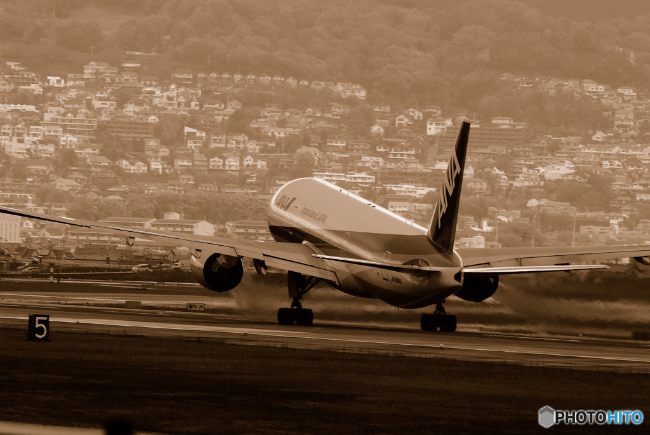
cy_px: 218
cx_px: 325
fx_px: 11386
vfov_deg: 2.2
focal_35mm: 630
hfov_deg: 3.3
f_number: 14
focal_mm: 420
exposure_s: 1/320
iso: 640
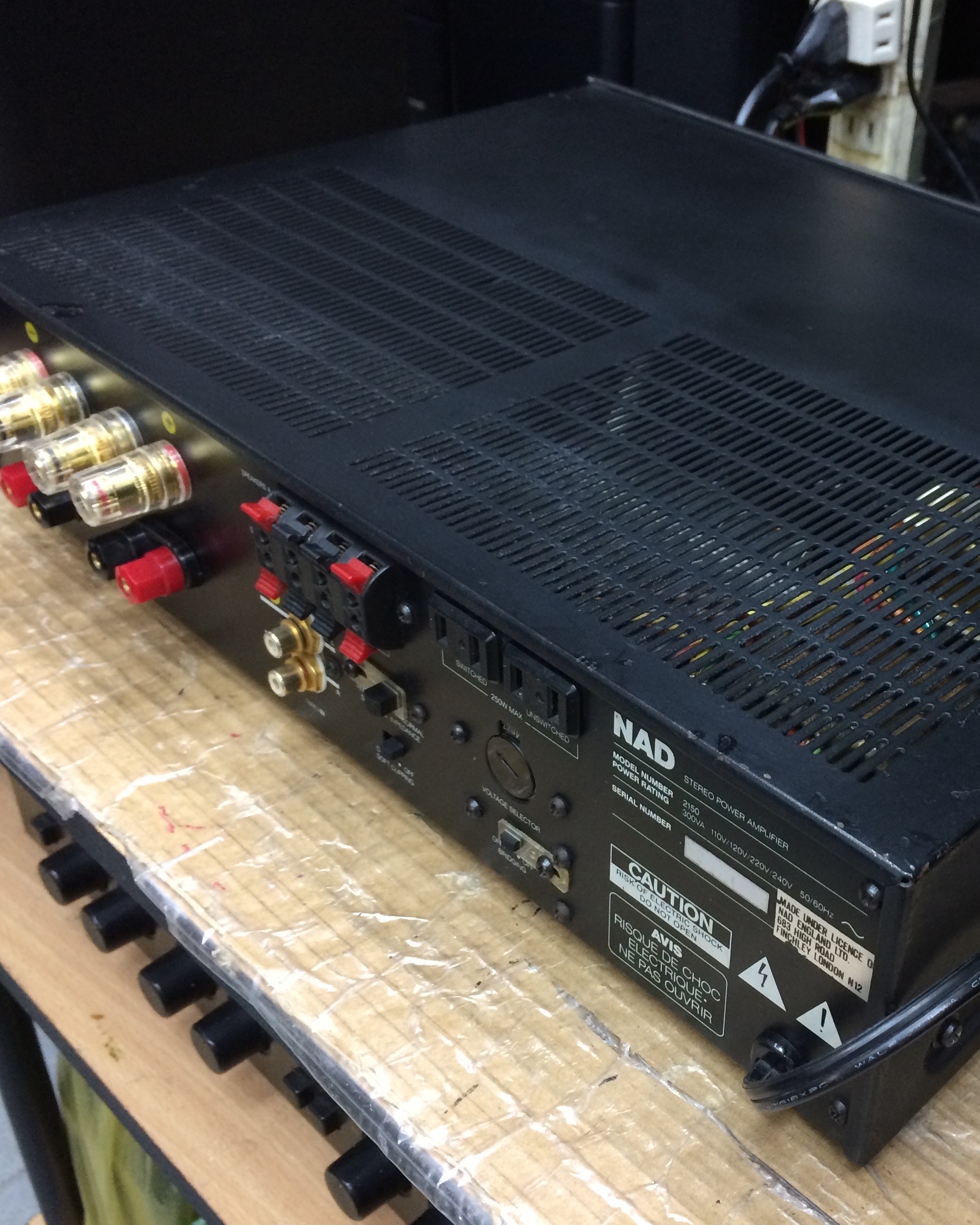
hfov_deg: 38.3
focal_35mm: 38
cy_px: 610
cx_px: 720
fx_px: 1378
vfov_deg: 47.9
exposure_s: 1/33
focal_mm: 4.15
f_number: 2.2
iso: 200
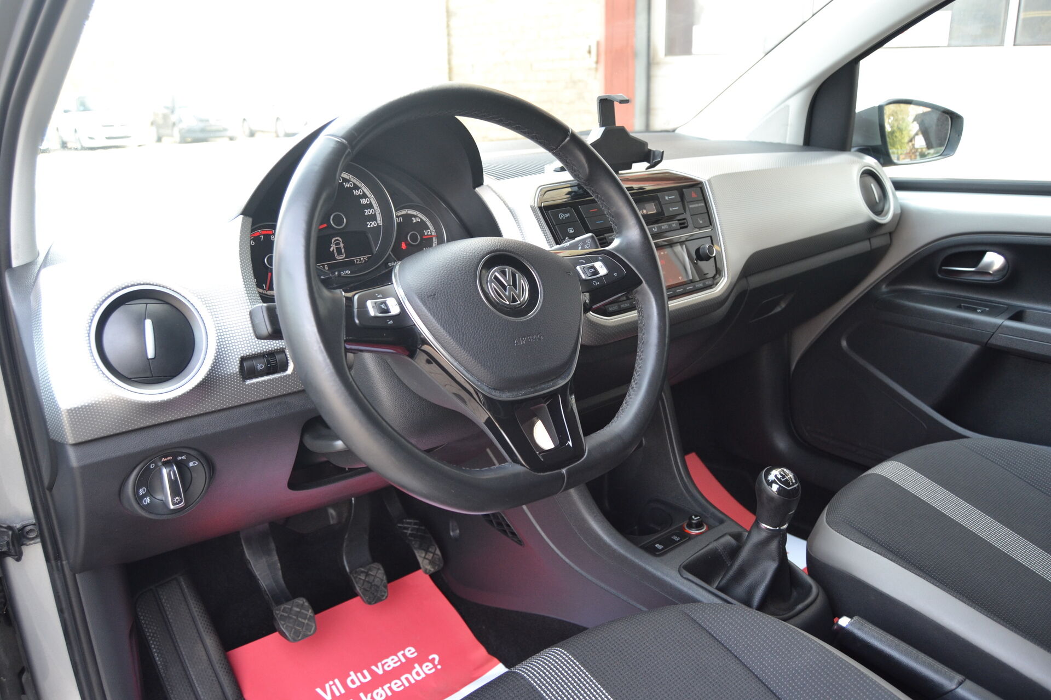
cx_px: 526
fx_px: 788
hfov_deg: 67.4
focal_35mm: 27
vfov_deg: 47.9
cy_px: 350
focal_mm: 18
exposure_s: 1/80
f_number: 4.5
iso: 400
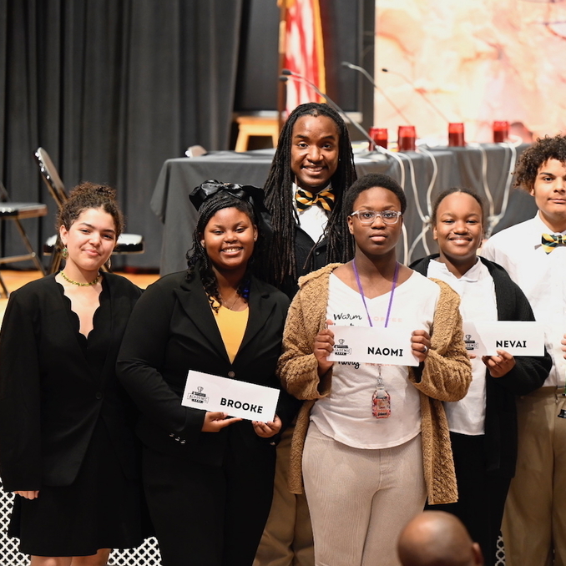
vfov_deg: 11.3
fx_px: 2849
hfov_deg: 11.3
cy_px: 282
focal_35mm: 154
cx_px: 375
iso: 2500
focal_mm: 120
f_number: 2.8
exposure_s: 1/125
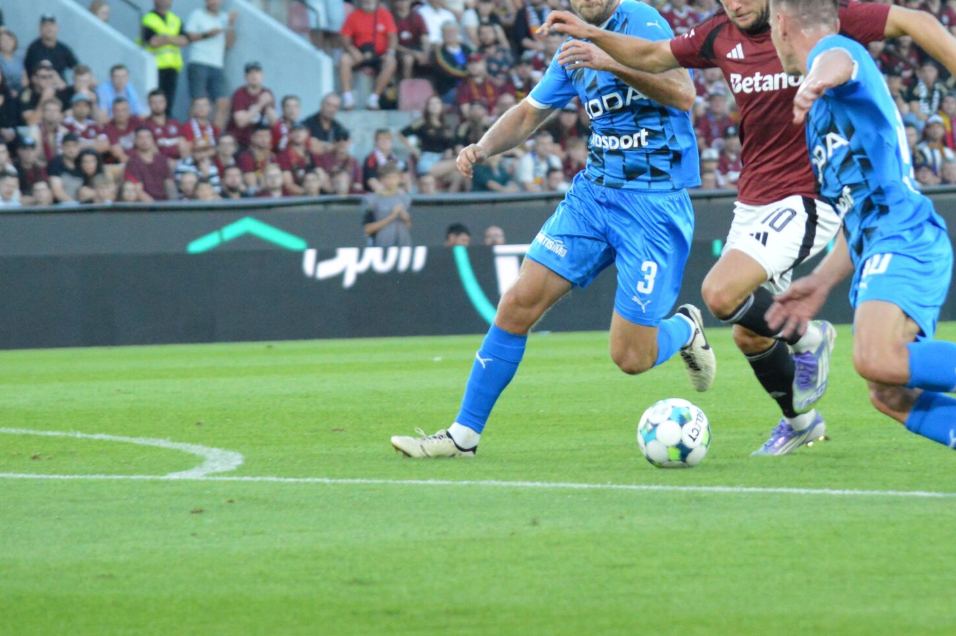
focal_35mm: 394
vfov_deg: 3.5
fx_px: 10453
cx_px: 630
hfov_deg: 5.2
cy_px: 183
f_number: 4.8
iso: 3200
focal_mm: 150
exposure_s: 1/640
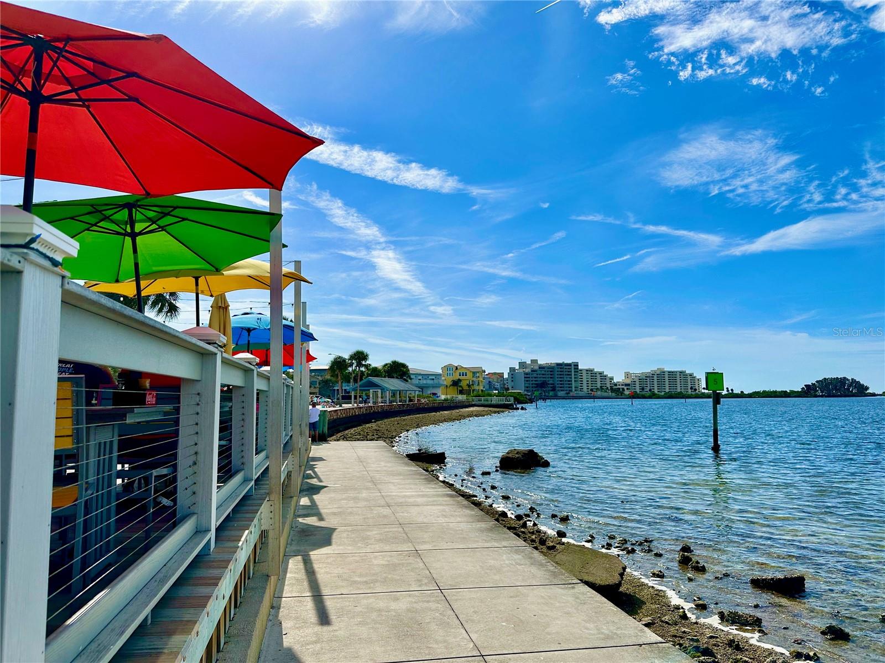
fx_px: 614
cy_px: 332
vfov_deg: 56.8
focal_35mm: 24
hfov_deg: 71.6
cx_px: 442
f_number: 1.78
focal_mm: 6.86
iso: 80
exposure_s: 1/13699
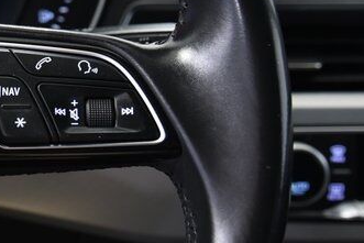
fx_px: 971
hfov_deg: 18.9
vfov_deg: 14.3
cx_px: -169
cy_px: 100
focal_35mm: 96
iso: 1600
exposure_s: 1/20
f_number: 4
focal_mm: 31
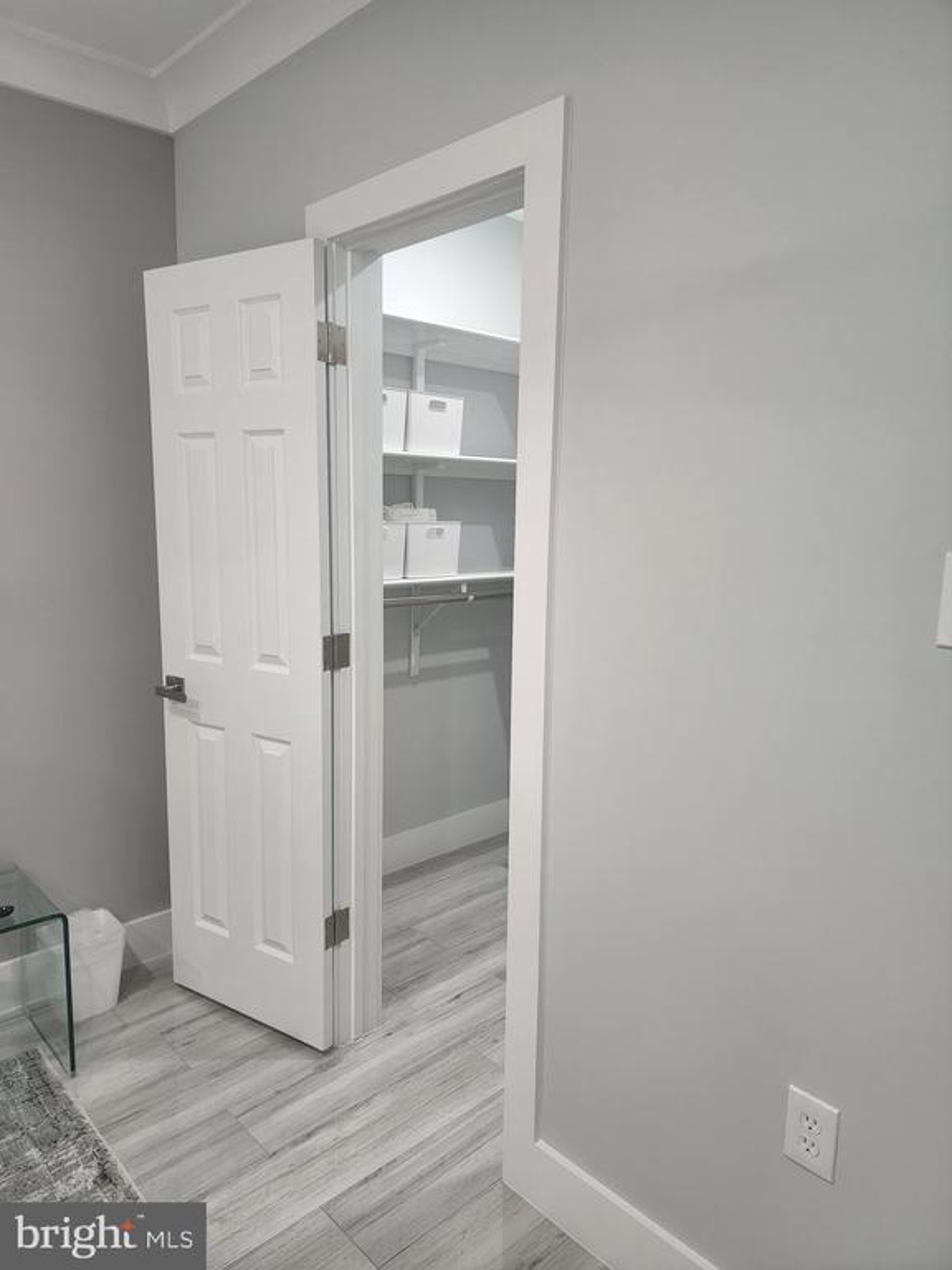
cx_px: 476
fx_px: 843
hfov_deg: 58.9
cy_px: 635
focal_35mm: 23
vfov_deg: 73.9
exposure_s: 1/120
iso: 320
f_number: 1.8
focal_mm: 6.4
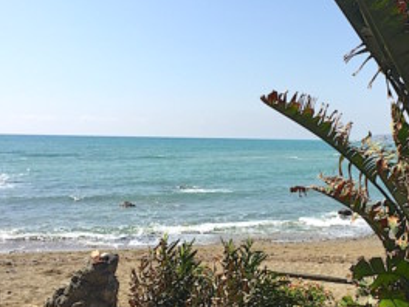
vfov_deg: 32.9
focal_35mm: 44
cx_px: 273
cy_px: 157
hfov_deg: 42.4
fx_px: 520
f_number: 2.2
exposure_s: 1/3300
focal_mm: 4.15
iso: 32
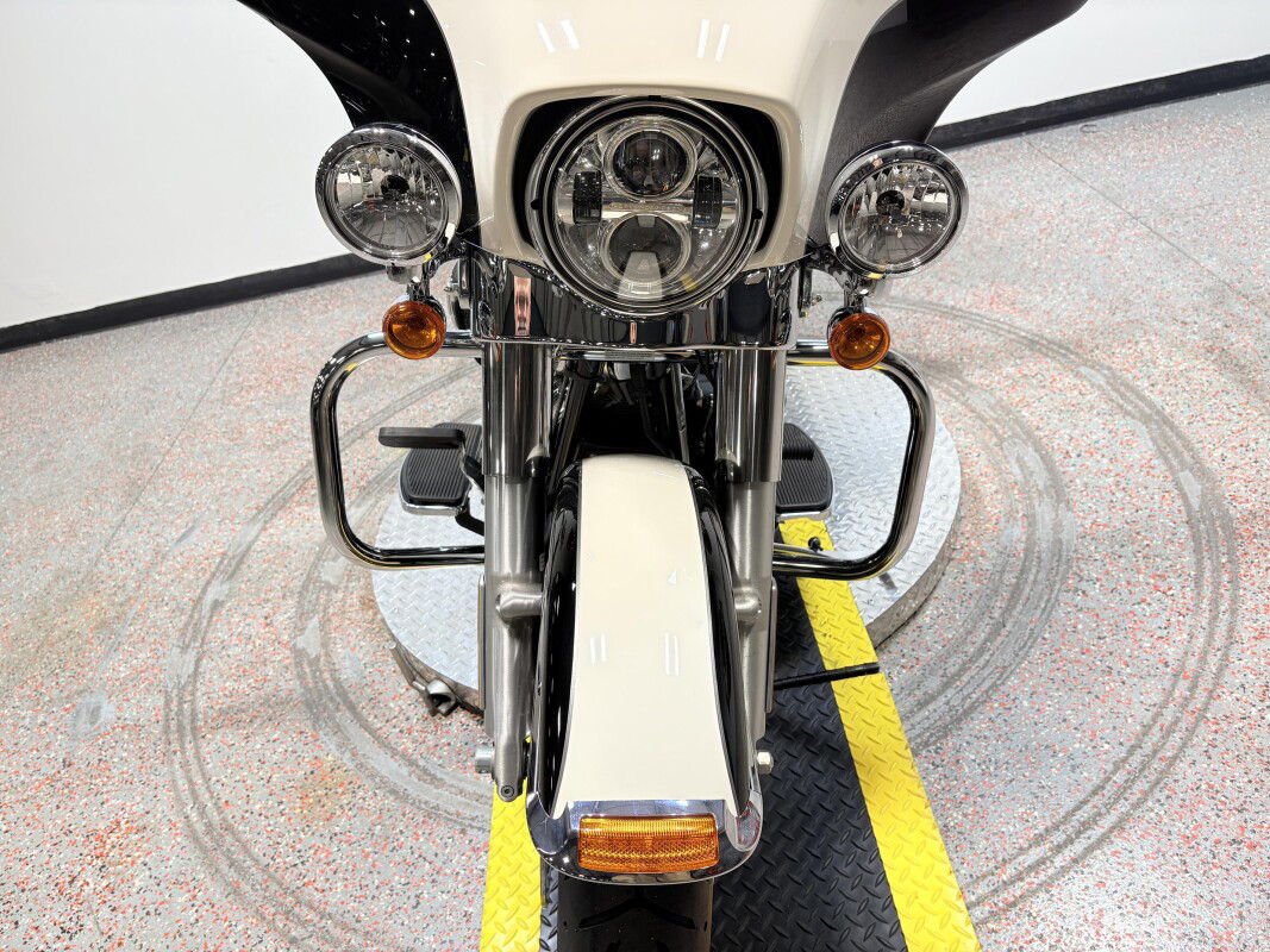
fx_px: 954
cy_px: 476
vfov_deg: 53.1
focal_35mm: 26
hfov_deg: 67.3
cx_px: 635
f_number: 1.6
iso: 50
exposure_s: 1/120
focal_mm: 5.96
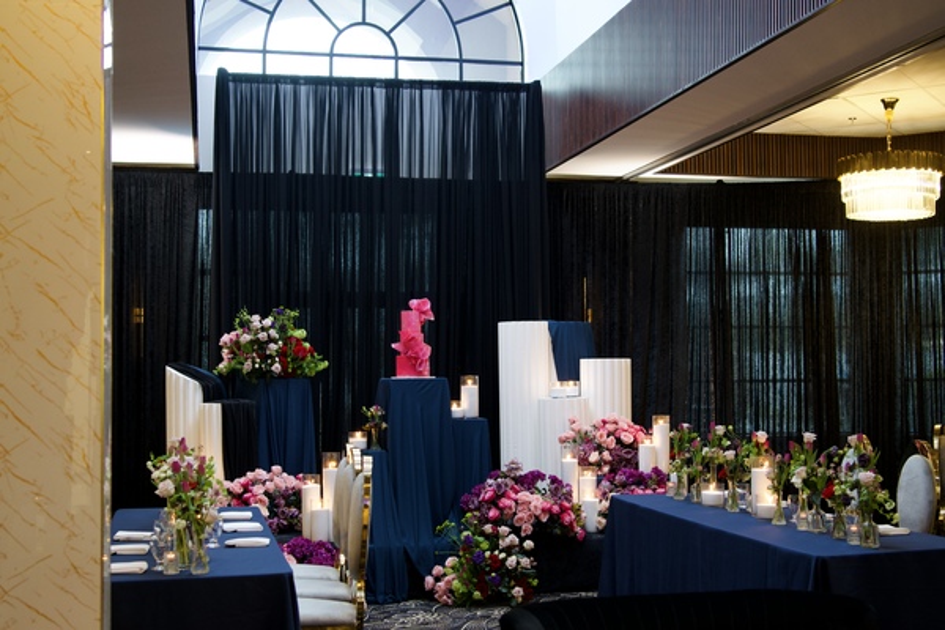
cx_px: 472
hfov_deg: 54.4
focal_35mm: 35
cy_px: 315
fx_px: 919
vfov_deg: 37.9
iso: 1600
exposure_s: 1/160
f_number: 3.2
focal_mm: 35
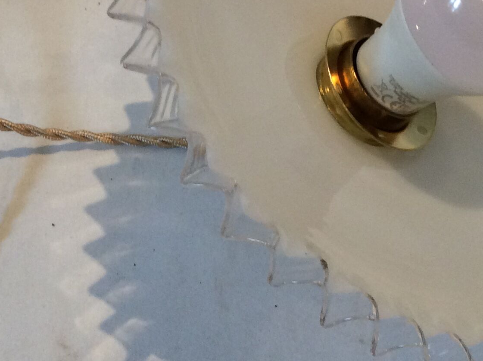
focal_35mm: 74
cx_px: 252
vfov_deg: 19.8
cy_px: 138
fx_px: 1031
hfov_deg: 26.4
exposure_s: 1/25
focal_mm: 3.3
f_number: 2.4
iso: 80
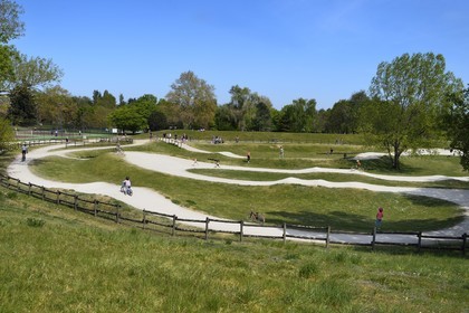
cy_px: 156
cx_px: 234
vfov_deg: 46.4
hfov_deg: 65.5
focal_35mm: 28
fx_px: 365
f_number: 13
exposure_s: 1/320
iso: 200
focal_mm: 28
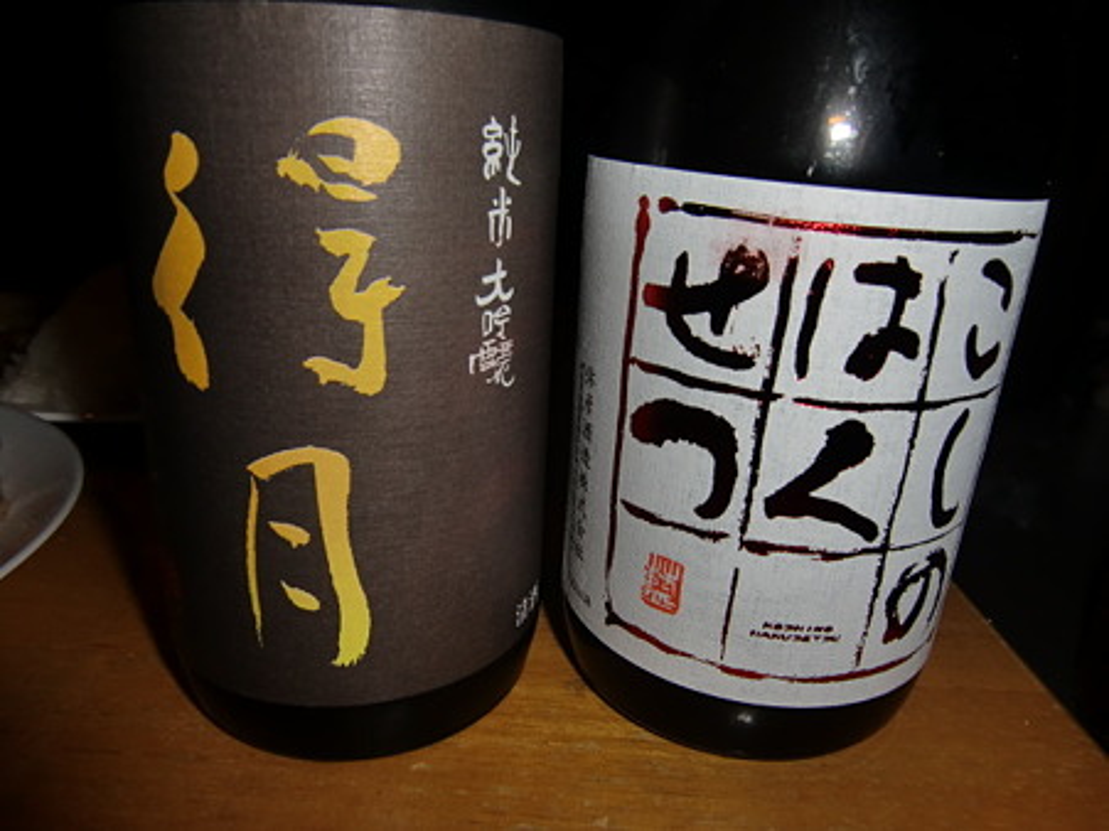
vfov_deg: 56.8
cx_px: 554
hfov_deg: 71.6
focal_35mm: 24
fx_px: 769
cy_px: 416
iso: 64
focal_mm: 4.3
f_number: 7.5
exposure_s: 1/15
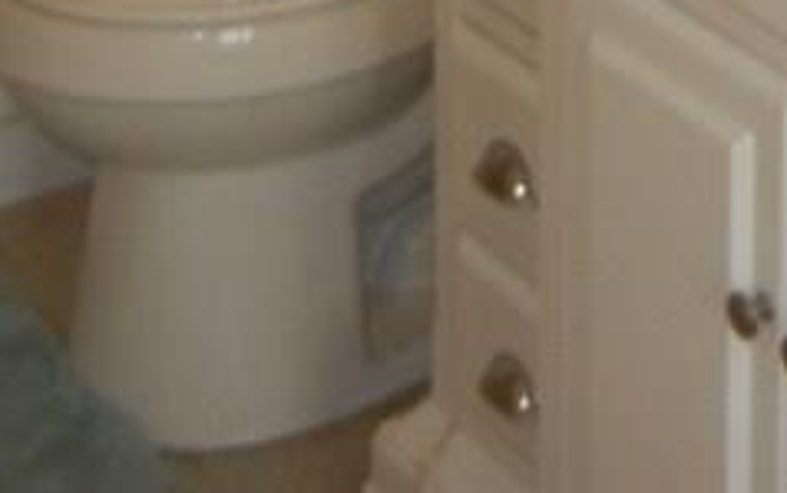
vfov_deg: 8.6
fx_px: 2940
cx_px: 784
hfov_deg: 15.0
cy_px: -725
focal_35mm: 137
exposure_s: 1/30
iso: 200
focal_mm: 5.4
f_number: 3.5
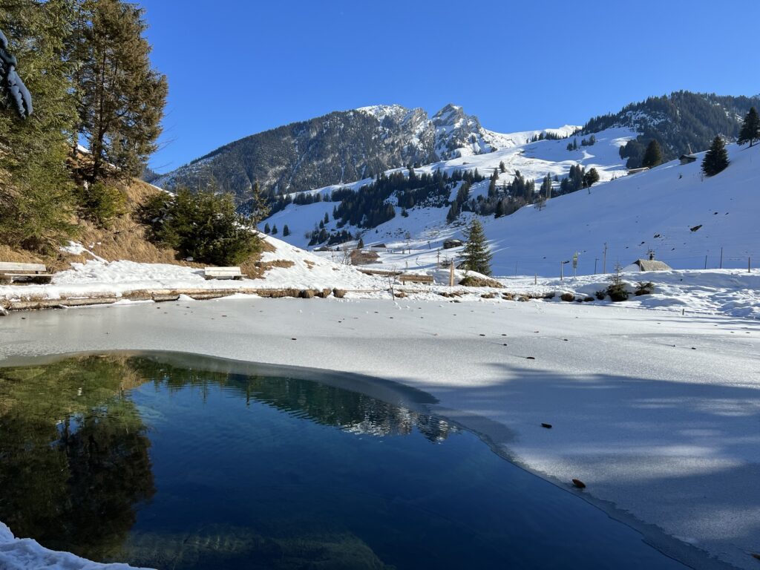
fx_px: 571
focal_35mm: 26
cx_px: 380
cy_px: 285
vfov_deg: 53.1
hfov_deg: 67.3
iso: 50
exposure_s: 1/4630
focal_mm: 5.7
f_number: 1.5
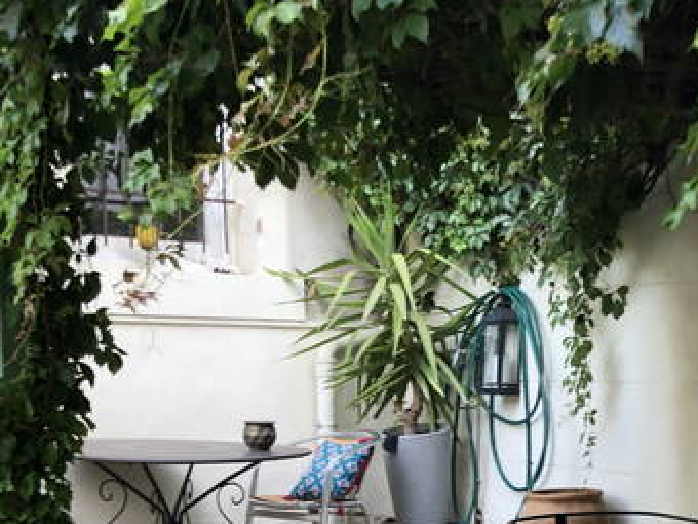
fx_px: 1311
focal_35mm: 65
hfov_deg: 29.8
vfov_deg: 21.5
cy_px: 561
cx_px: 367
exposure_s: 1/120
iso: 64
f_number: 1.8
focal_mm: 3.99
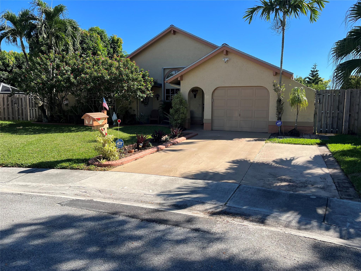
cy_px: 136
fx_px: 271
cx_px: 180
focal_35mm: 26
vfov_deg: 53.1
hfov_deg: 67.3
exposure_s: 1/2062
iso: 50
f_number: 1.6
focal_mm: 5.1
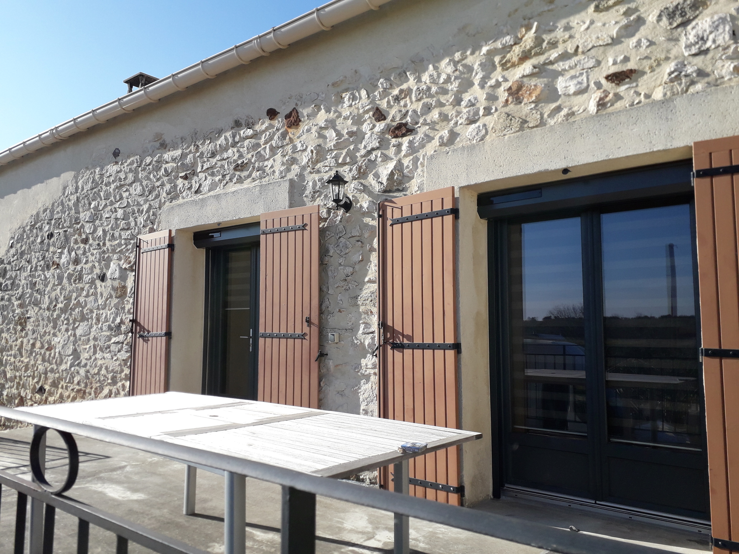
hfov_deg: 65.3
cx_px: 370
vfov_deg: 51.4
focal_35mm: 27
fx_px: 576
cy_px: 277
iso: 40
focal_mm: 3.6
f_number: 1.9
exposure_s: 1/1221
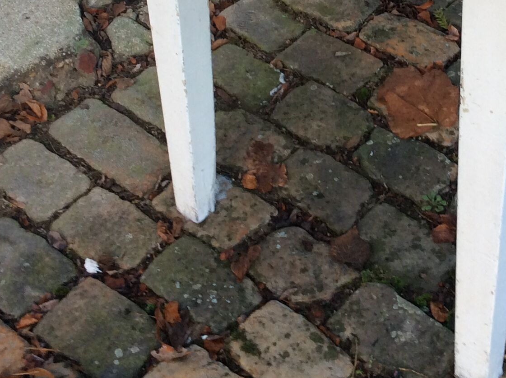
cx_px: 347
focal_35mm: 74
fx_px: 1080
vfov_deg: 19.1
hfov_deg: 26.2
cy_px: -26
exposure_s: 1/50
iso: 40
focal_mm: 3.3
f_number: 2.4
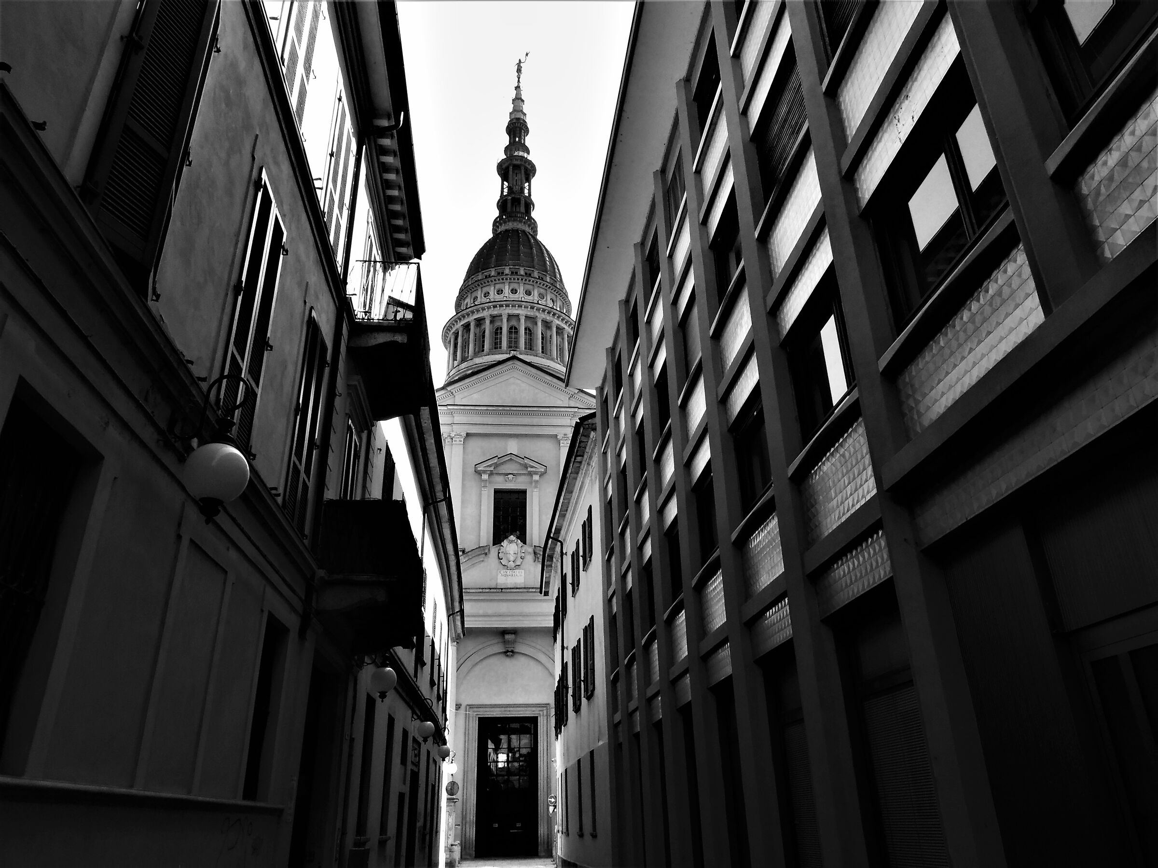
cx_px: 579
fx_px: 803
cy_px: 434
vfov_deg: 56.8
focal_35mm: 24
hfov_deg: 71.6
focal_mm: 4.3
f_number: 5.9
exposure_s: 1/125
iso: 100
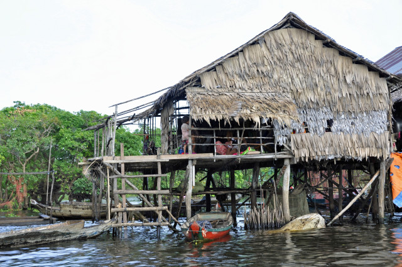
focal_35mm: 63
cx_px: 201
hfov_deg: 31.9
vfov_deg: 21.5
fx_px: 703
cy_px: 134
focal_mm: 42
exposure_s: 1/100
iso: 200
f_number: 9
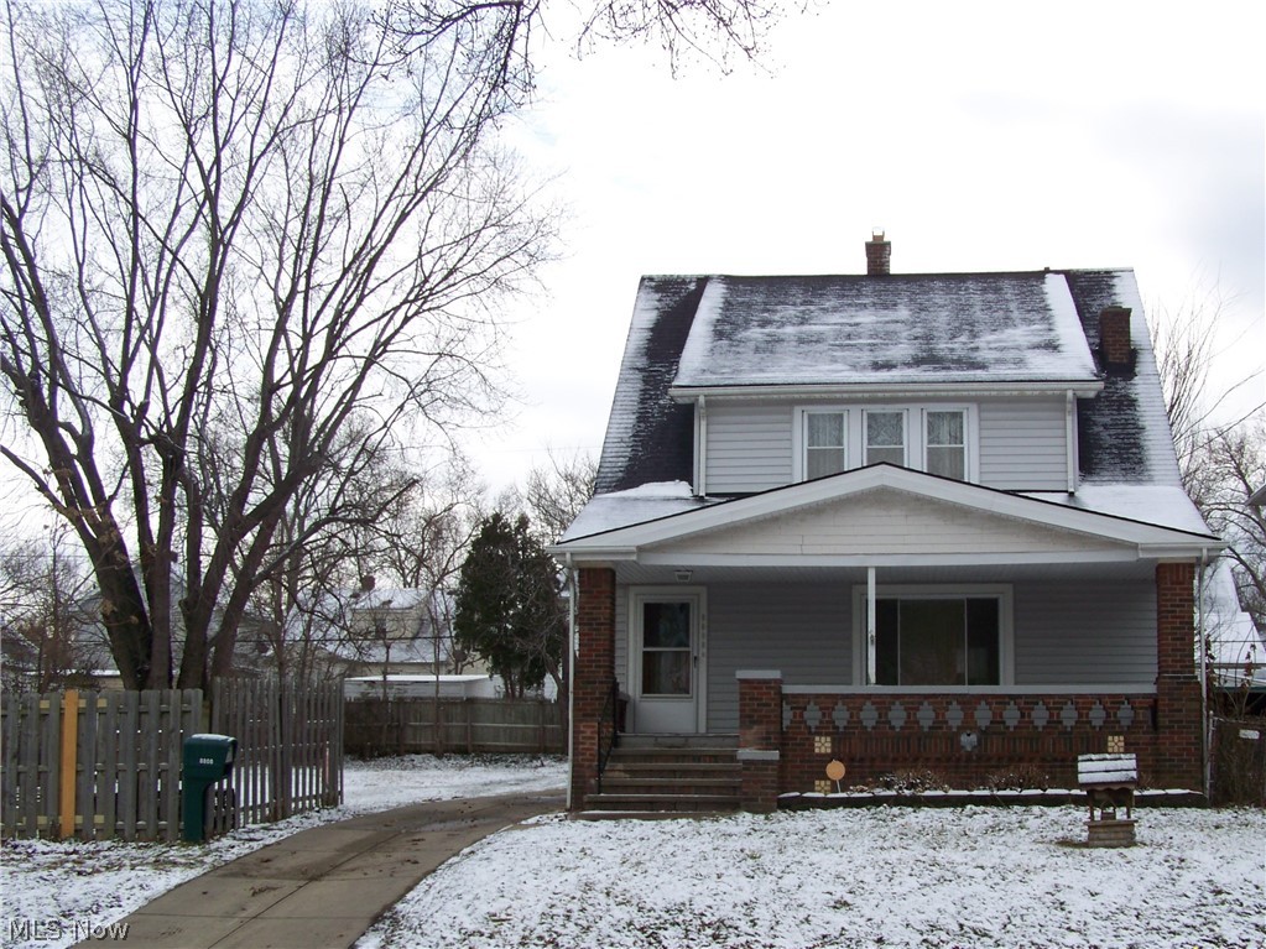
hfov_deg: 49.0
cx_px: 633
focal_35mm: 38
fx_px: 1390
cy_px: 474
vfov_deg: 37.7
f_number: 4
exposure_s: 1/250
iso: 64
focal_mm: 6.3
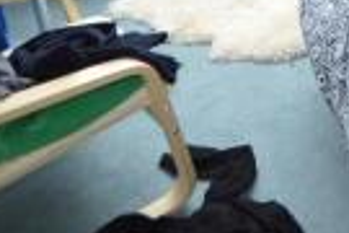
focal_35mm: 53
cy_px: -120
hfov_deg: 25.2
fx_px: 514
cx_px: 558
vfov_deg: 21.3
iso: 400
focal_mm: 10
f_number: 4.5
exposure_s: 1/80
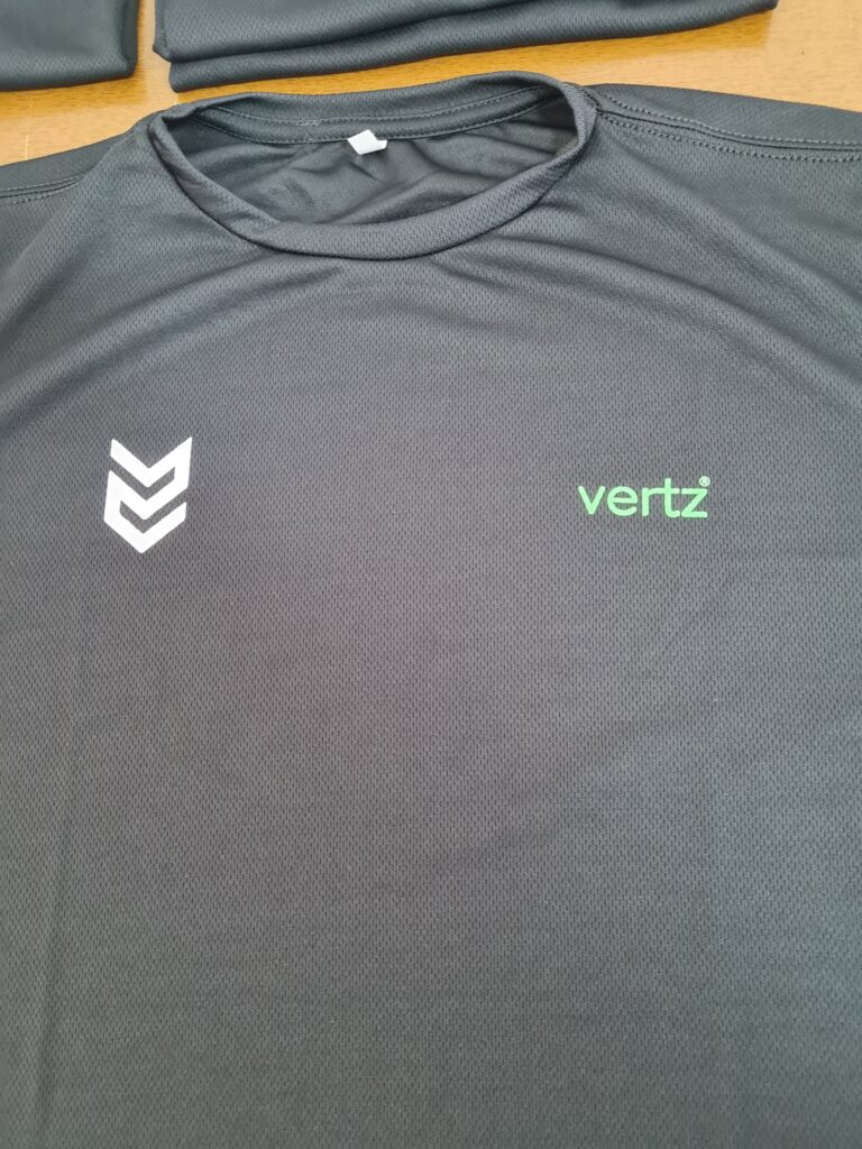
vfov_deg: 67.3
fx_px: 863
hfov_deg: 53.1
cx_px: 431
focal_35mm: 26
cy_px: 574
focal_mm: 5.4
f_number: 1.8
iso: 640
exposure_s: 1/30
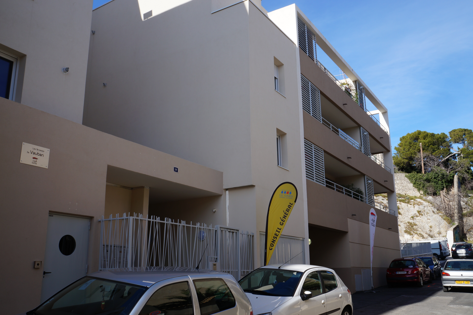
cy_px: 158
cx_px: 236
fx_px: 433
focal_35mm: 33
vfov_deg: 39.9
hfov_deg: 57.3
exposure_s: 1/60
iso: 100
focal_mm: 22
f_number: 14
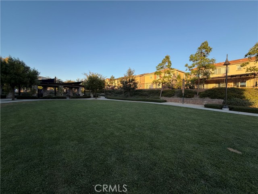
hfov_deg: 102.1
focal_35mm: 14
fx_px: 104
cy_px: 97
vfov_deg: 85.7
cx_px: 129
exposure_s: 1/502
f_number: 2.2
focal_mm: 2.22
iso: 50
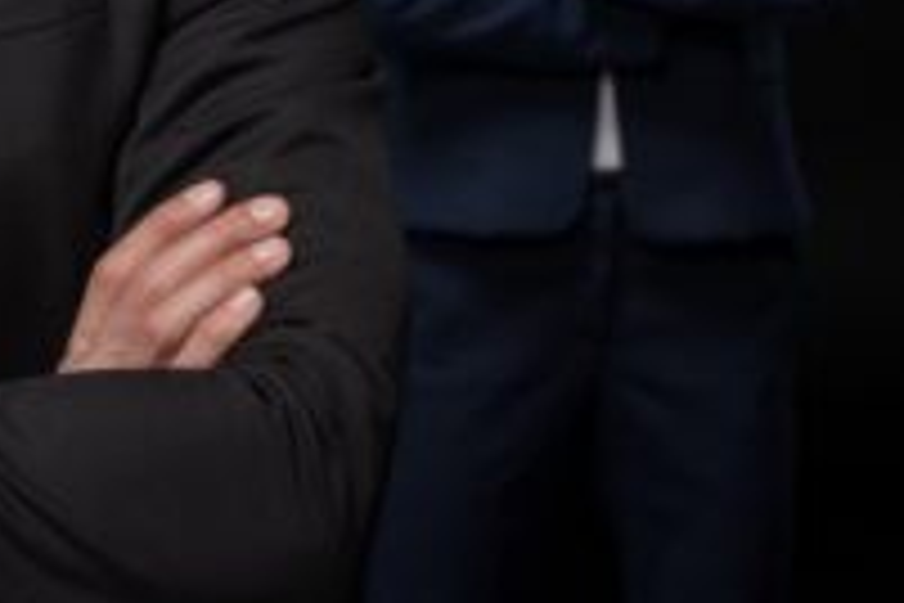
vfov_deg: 8.5
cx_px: -288
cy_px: -286
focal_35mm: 159
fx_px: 3992
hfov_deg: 12.5
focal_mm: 50
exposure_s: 1/200
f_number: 7.1
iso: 100
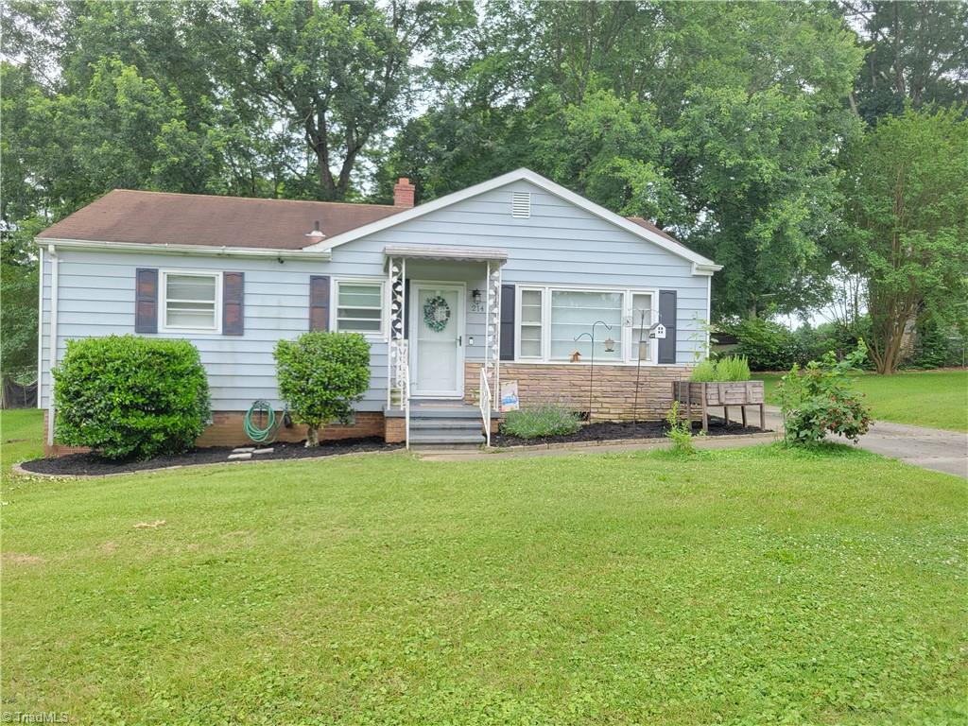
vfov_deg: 53.1
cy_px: 363
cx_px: 484
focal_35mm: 26
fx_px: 727
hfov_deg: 67.3
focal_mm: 5.4
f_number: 1.8
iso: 40
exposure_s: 1/265
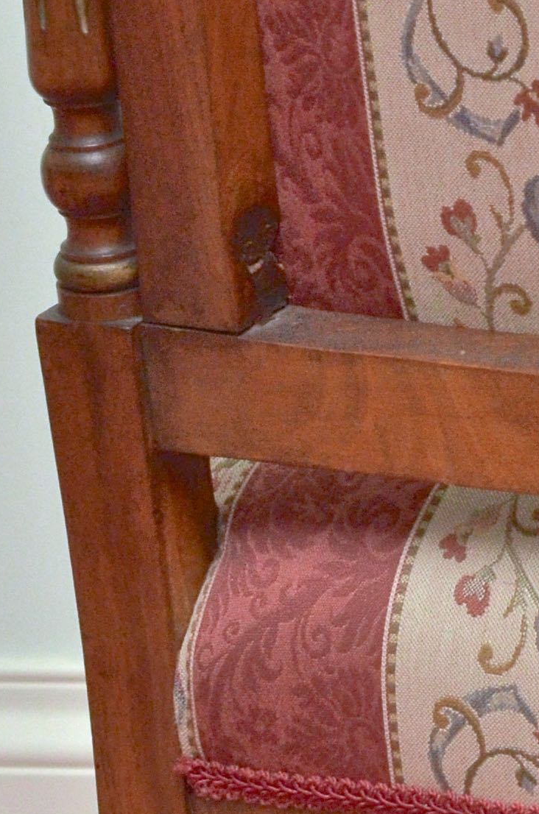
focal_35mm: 254
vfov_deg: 8.1
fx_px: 5733
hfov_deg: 5.3
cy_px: 476
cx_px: 863
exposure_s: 1/160
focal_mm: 38
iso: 800
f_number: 6.3
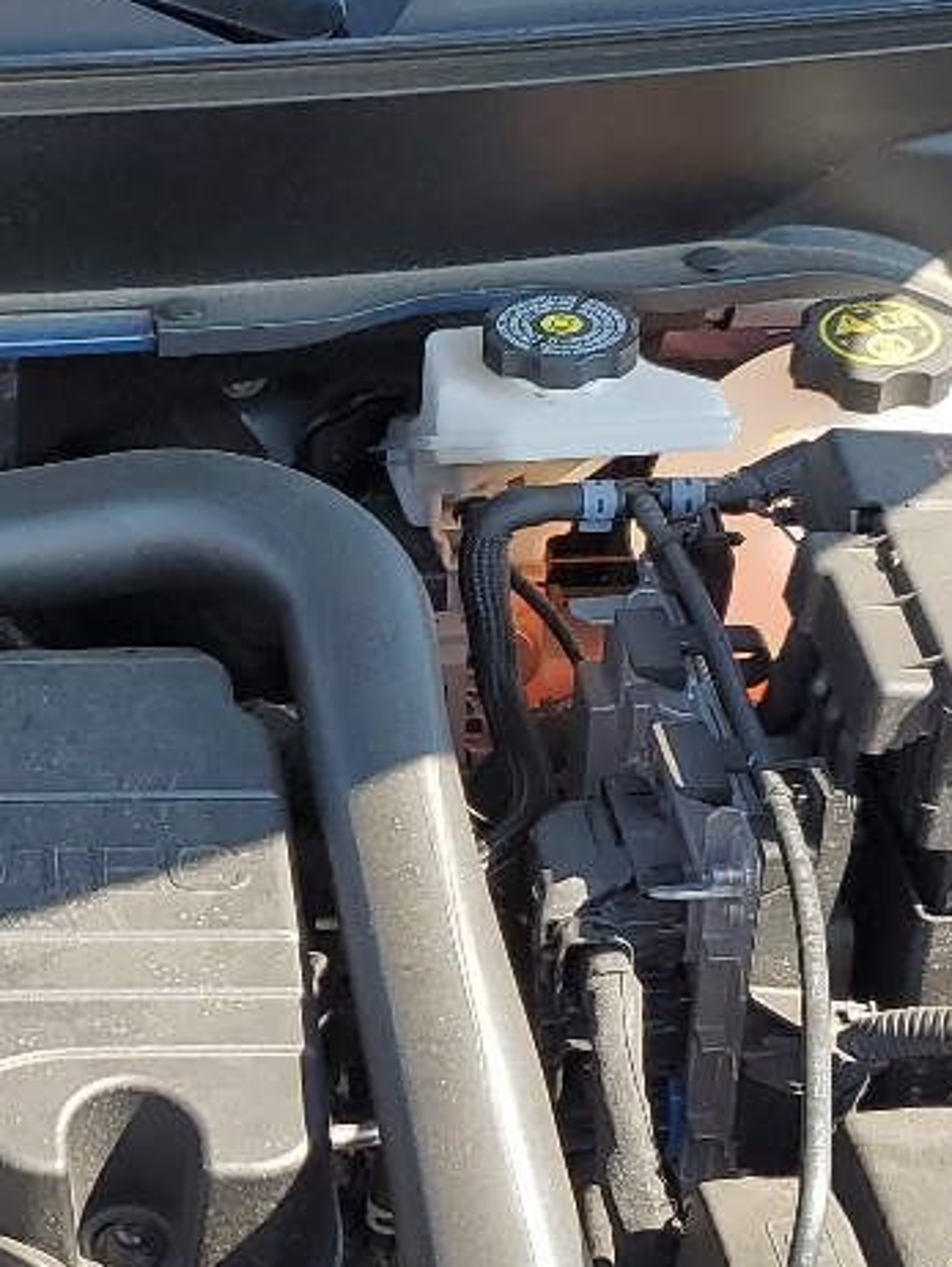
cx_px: -110
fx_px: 3297
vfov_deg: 21.6
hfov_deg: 15.9
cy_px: 905
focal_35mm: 90
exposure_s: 1/667
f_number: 1.5
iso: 50
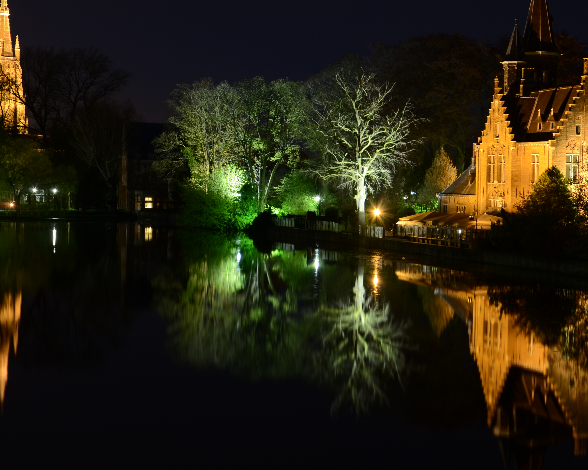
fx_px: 1201
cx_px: 378
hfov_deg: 27.4
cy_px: 227
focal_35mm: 69
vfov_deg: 22.2
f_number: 8
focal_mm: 32
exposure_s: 10
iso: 200
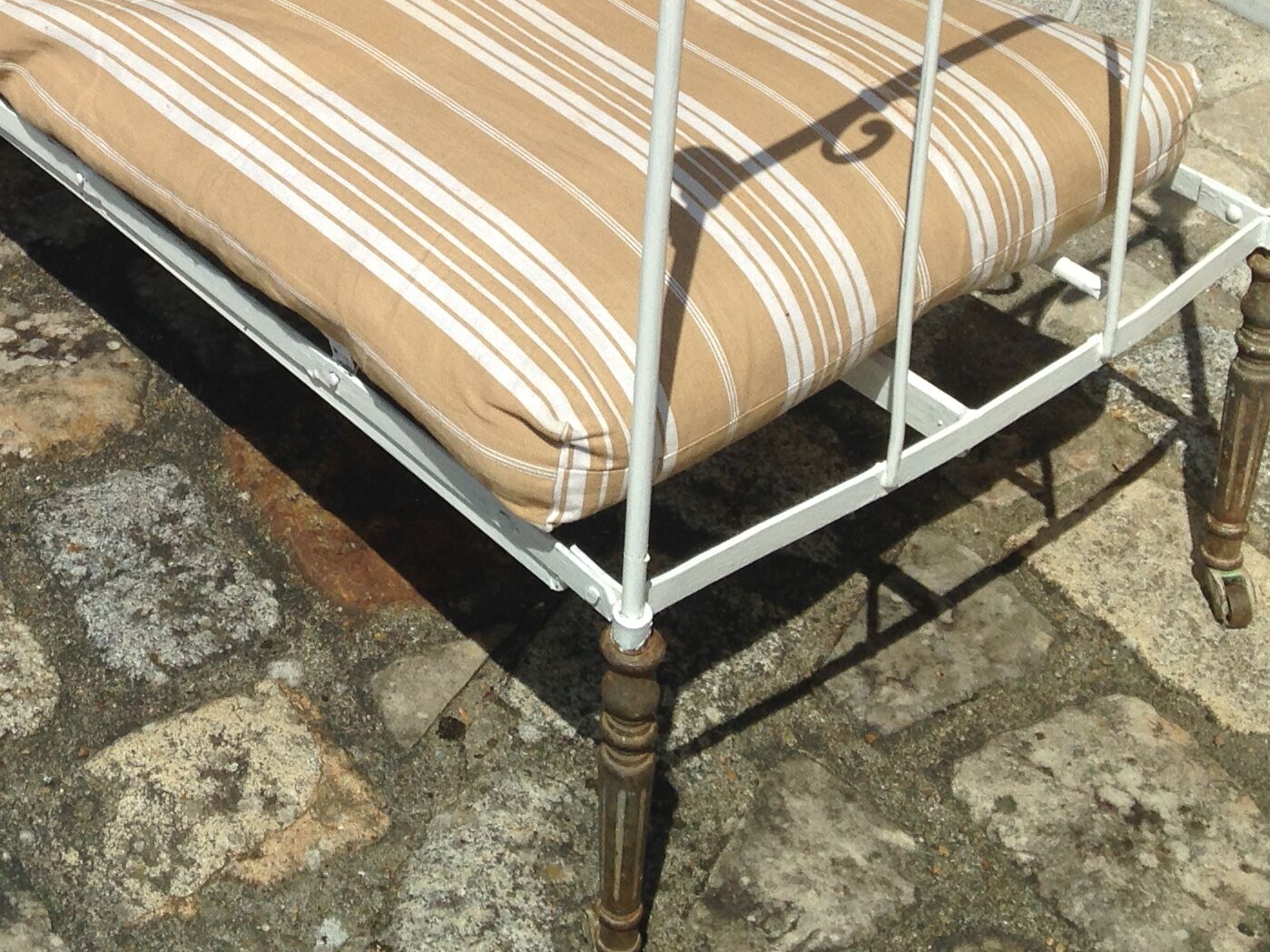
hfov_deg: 24.9
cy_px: -75
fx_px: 2825
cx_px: 232
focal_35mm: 77
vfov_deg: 18.5
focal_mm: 4.12
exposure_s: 1/3390
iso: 50
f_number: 2.4
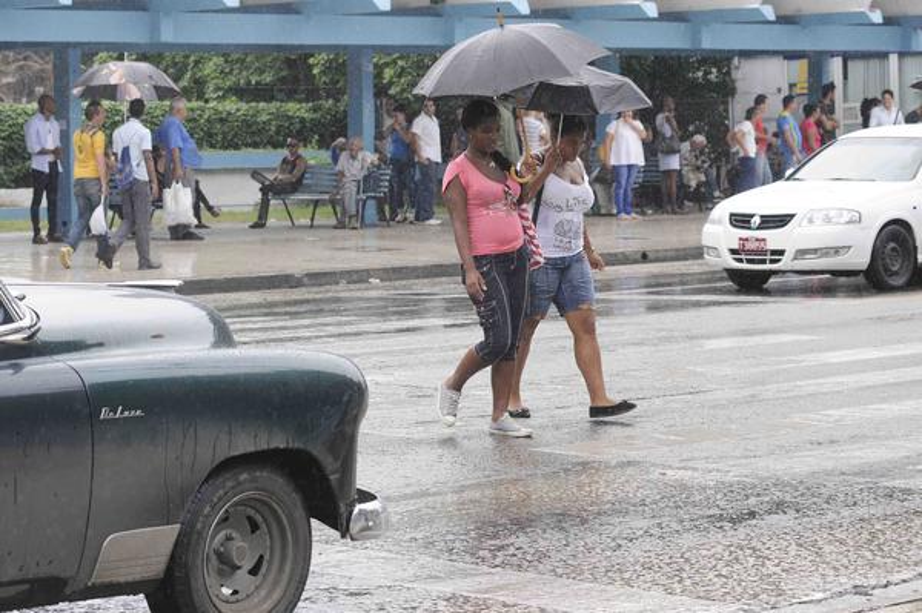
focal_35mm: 120
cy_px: 306
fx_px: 3071
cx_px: 461
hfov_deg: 17.1
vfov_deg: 11.4
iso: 500
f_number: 5.6
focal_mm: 80
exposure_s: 1/500
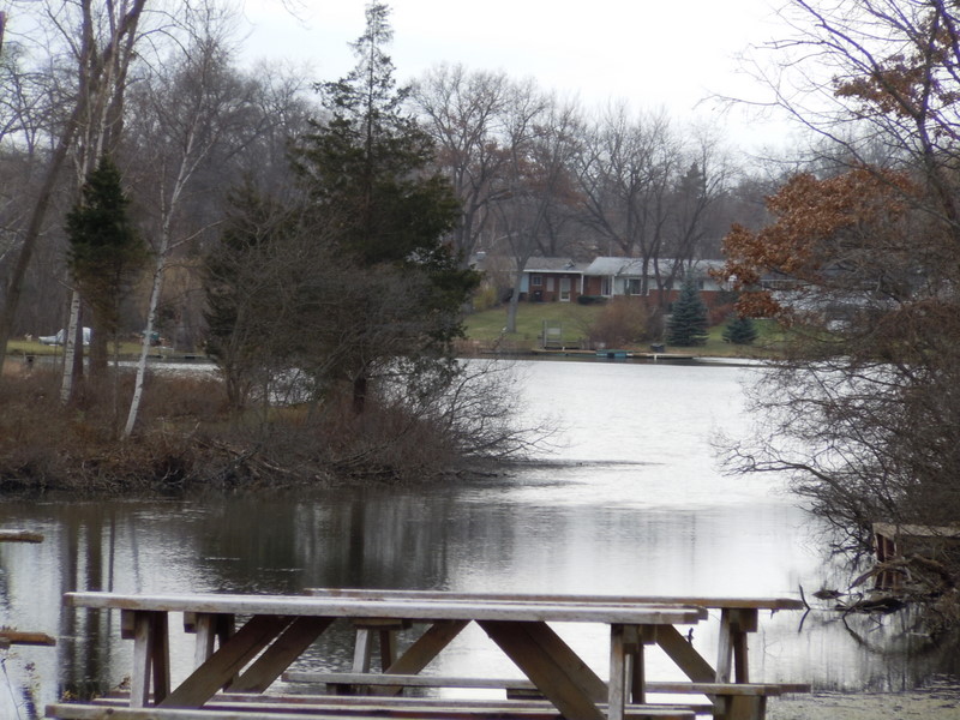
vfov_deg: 7.6
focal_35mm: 196
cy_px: 360
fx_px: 5436
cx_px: 480
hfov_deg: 10.1
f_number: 5.6
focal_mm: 35
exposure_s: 1/200
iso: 125
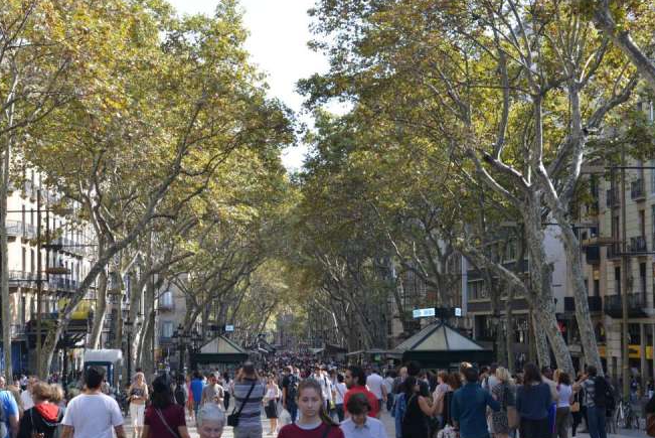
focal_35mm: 86
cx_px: 299
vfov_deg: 15.9
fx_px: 1566
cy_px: 251
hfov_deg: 23.6
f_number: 11
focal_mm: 70
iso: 640
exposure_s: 1/125
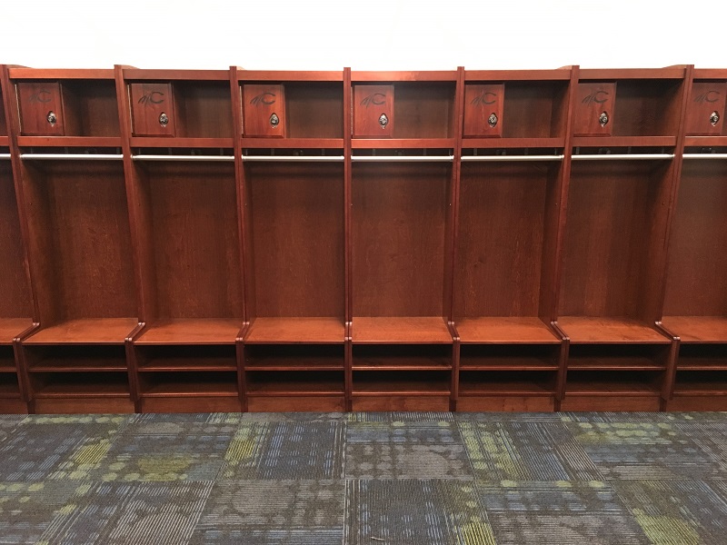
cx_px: 364
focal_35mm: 29
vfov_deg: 48.2
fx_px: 609
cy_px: 272
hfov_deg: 61.7
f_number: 2.2
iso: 200
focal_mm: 4.15
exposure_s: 1/20
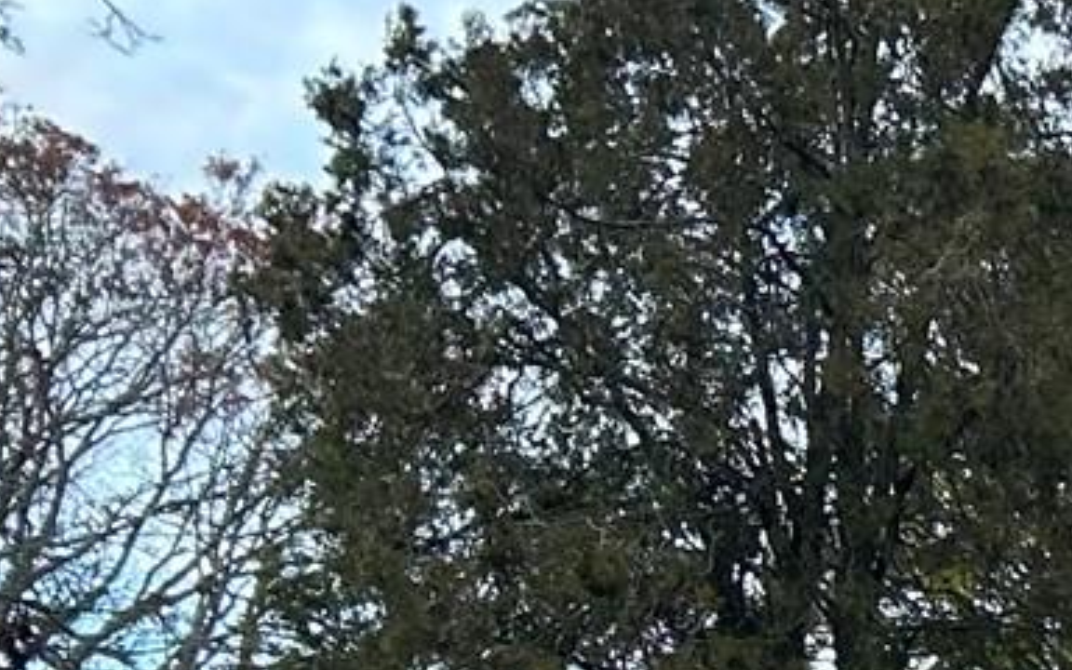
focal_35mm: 147
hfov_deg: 12.0
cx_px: 2415
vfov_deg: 8.2
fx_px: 4295
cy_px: 1644
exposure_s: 1/176
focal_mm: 5.7
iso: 40
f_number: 1.5
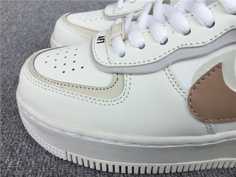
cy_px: 88
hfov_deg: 58.4
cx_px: 118
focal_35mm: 31
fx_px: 211
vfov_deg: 45.4
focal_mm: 3.3
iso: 25
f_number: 2.4
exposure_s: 1/578
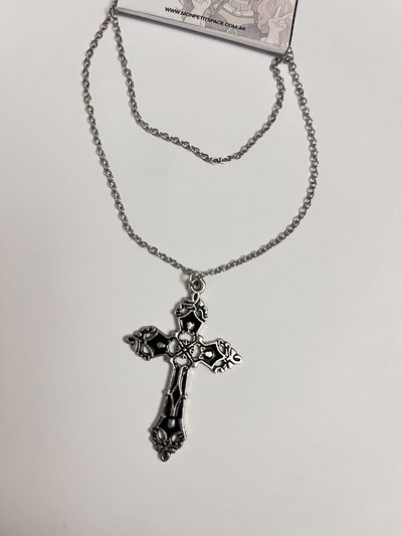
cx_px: 201
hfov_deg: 53.1
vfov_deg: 67.3
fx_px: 402
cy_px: 268
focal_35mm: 26
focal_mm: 5.1
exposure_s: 1/50
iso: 500
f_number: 1.6
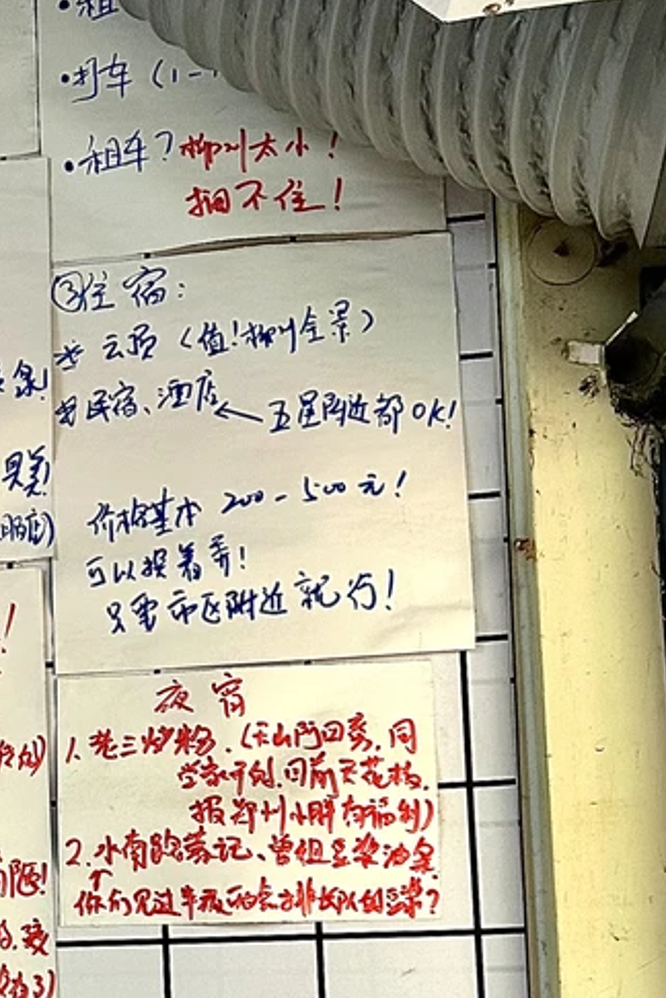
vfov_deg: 26.1
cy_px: 973
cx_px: -302
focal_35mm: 74
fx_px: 2053
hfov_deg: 16.9
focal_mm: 6.86
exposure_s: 1/121
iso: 125
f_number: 1.78
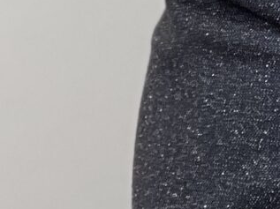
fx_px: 3773
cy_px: -371
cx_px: 820
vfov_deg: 3.1
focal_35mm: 467
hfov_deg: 4.1
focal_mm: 9
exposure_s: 1/33
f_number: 2.8
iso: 100
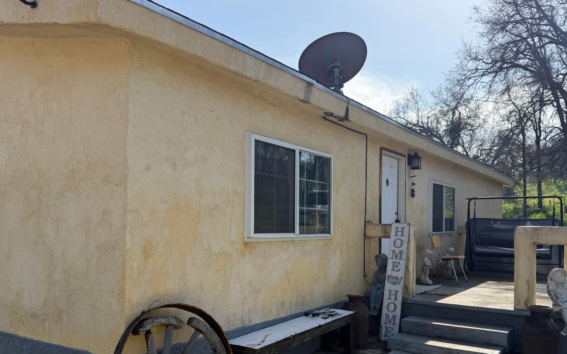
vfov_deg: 40.3
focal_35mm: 31
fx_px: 479
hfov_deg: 61.2
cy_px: 221
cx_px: 301
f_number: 1.78
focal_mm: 6.76
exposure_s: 1/5319
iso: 100
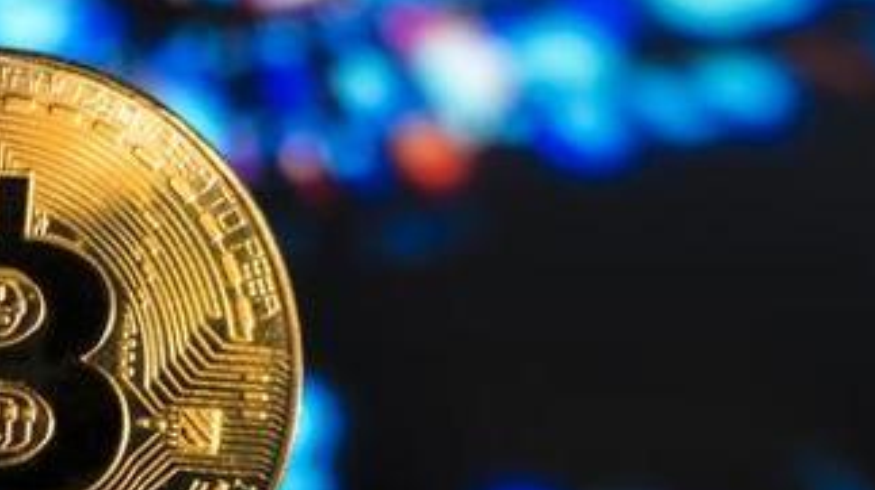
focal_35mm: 60
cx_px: -49
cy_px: 386
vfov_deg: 19.8
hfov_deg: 31.6
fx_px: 1391
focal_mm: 8.8
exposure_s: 1/30
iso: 160
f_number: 2.2
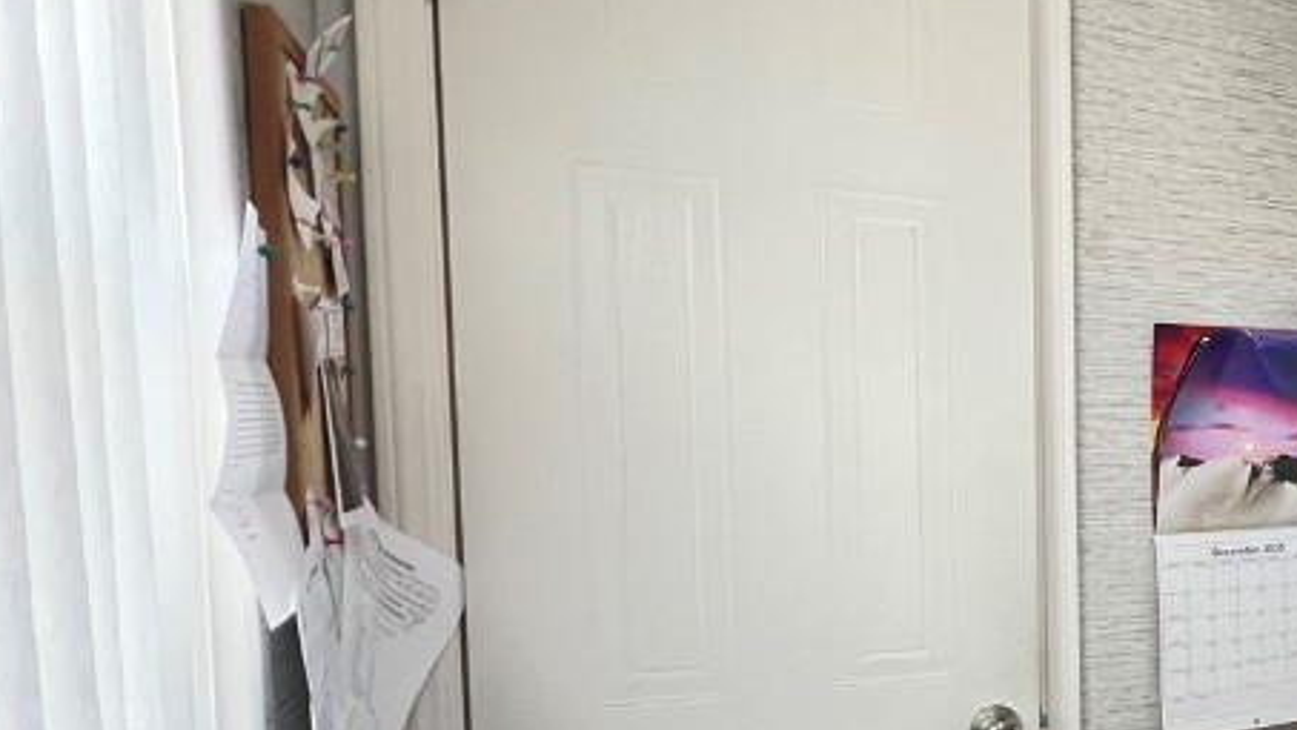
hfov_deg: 47.0
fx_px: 1101
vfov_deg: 36.1
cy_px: 512
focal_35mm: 32
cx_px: 1383
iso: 250
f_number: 1.8
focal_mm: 1.57
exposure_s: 1/89
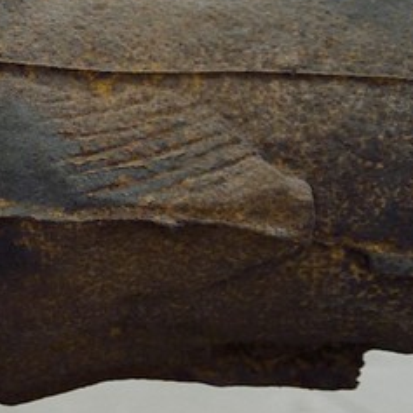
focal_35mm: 166
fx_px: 2241
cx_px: -788
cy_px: -45
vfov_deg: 10.4
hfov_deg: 8.8
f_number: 3.5
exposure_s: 1/100
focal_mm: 29
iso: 1600
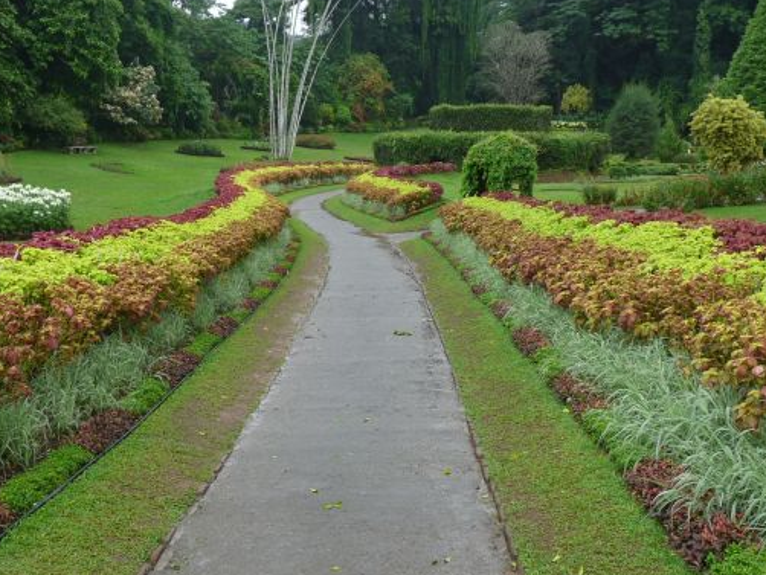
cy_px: 287
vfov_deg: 33.6
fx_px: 952
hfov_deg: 43.7
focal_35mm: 43
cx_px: 317
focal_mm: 4.8
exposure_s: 1/100
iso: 100
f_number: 3.6
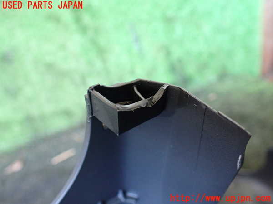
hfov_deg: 60.0
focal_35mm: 30
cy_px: 102
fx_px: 237
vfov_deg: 46.8
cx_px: 136
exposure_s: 1/50
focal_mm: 5.4
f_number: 2.3
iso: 800
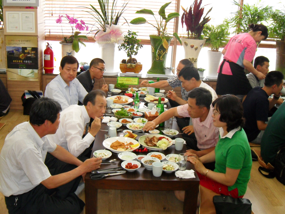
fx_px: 321
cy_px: 107
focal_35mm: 39
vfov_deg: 36.8
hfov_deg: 47.9
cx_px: 142
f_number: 3.7
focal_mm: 7
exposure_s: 1/45
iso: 320
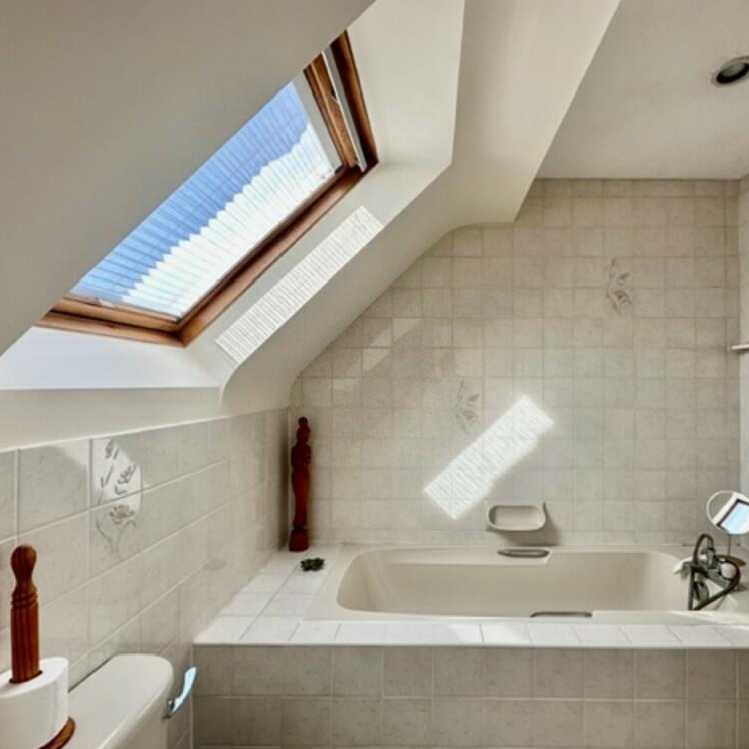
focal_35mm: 17
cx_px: 432
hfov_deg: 83.4
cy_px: 384
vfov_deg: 84.0
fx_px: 416
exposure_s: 1/99
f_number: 2.2
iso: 64
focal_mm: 2.22
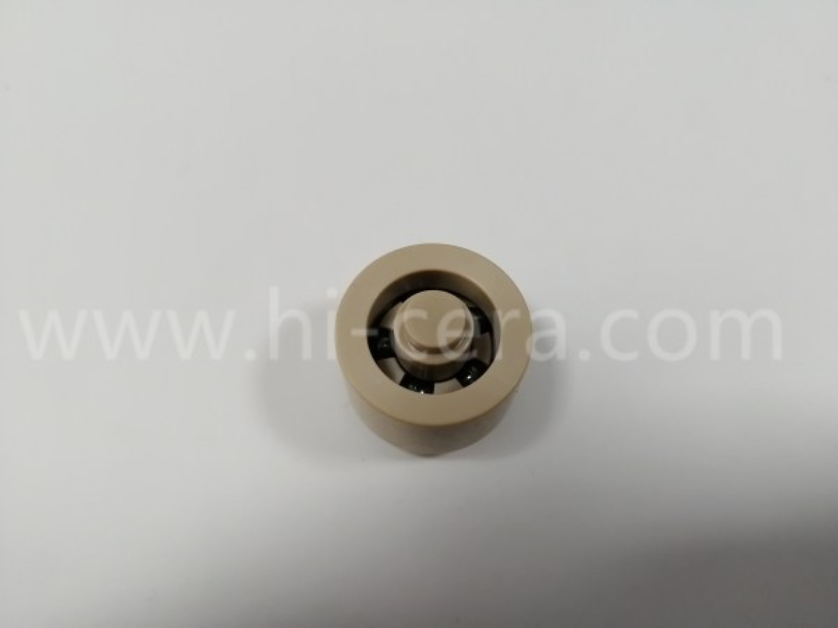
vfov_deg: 51.4
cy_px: 314
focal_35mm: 27
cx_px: 419
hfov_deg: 65.3
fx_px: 654
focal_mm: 3.62
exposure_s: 1/60
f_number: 1.8
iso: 125
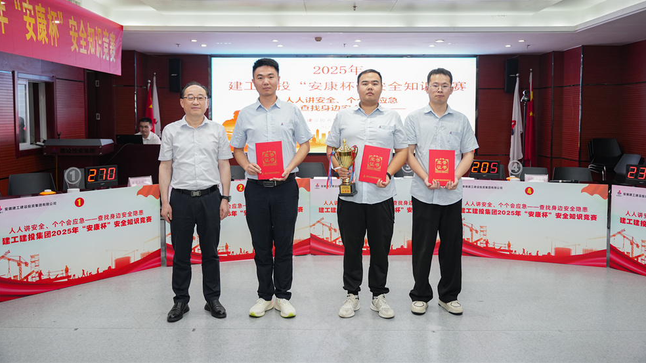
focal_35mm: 33
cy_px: 145
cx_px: 326
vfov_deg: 35.5
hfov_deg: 59.5
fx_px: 565
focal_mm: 31
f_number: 2.8
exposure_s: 1/200
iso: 800
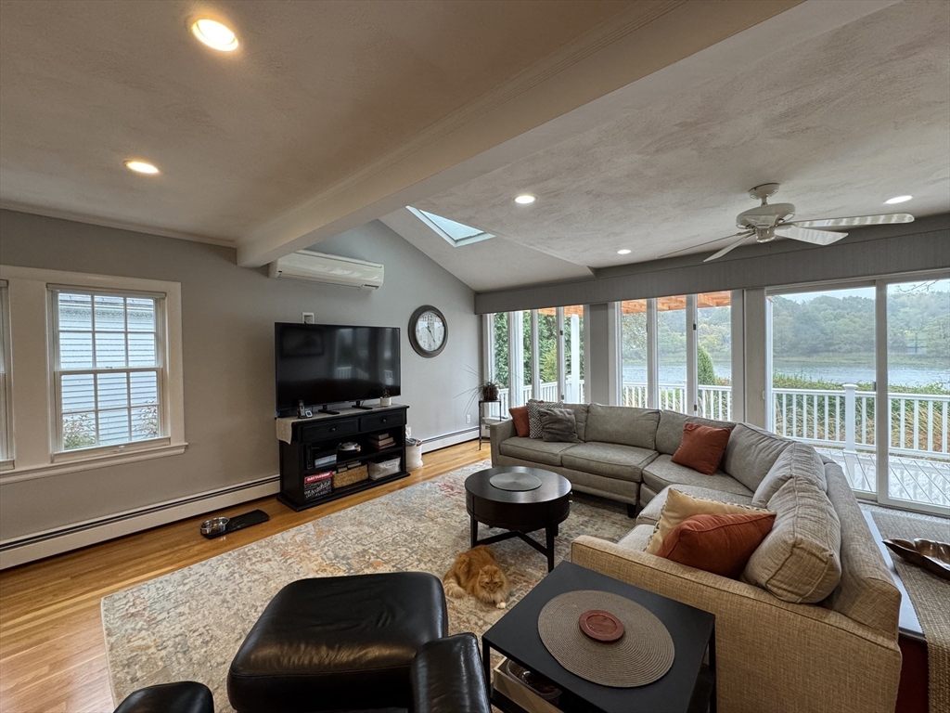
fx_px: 384
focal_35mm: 14
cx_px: 475
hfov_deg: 102.1
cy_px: 356
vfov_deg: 85.7
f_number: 2.2
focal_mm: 2.22
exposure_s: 1/120
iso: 250
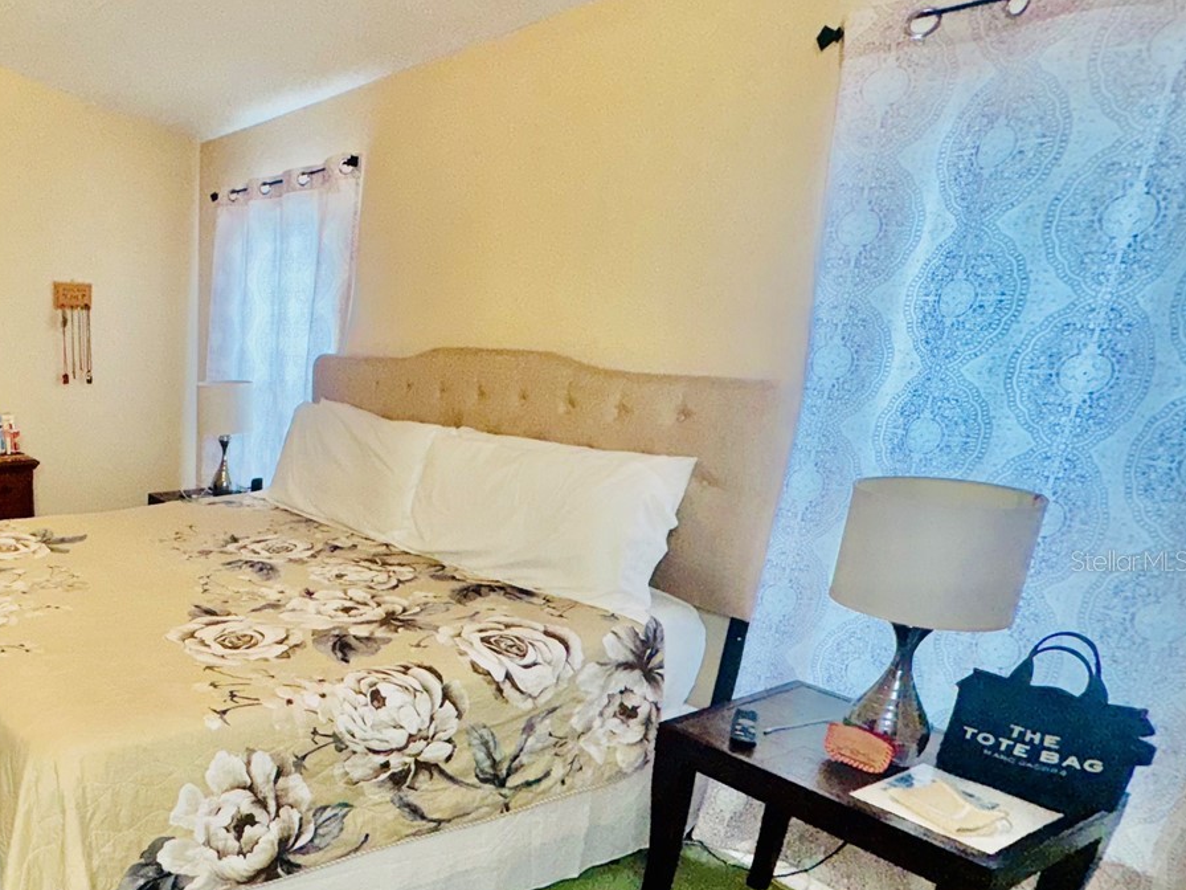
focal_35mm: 25
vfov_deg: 54.2
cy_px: 560
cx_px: 136
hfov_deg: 59.8
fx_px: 857
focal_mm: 2.22
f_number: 2.2
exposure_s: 1/122
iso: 80
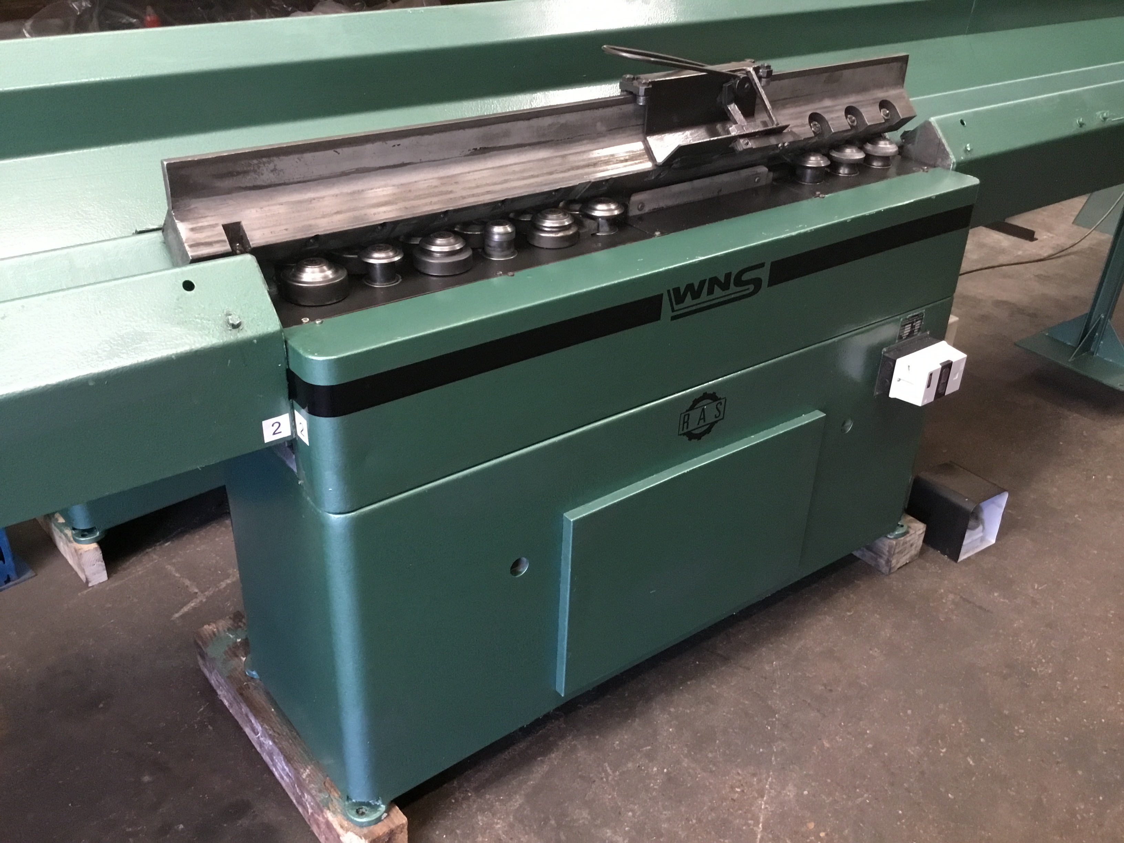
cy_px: 422
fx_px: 1007
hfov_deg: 58.4
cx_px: 562
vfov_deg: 45.4
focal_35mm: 31
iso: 250
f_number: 2.4
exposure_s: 1/33
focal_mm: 3.3
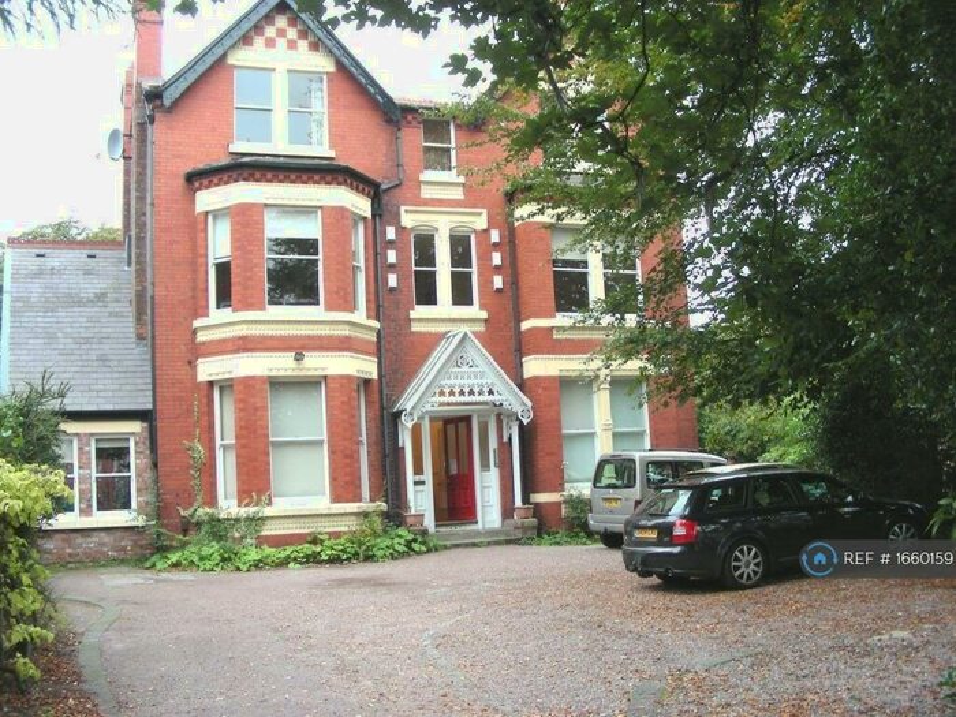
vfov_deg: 37.7
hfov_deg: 49.0
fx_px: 1049
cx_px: 478
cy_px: 358
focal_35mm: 38
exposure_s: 1/30
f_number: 3.5
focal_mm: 6.3
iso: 102
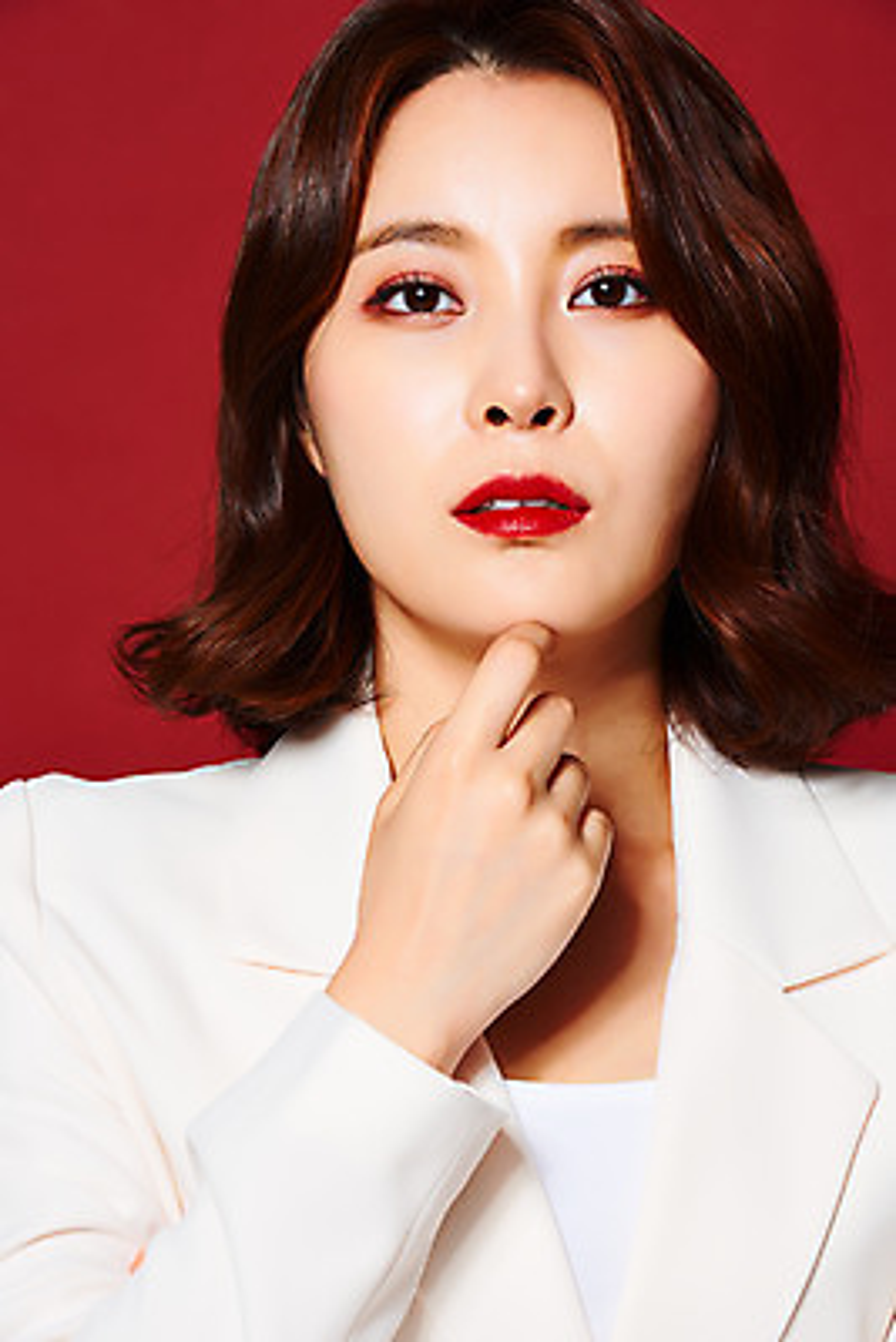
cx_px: 448
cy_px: 671
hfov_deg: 6.9
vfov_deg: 10.3
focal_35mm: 200
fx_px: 7460
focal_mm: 200
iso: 100
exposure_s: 1/125
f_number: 16
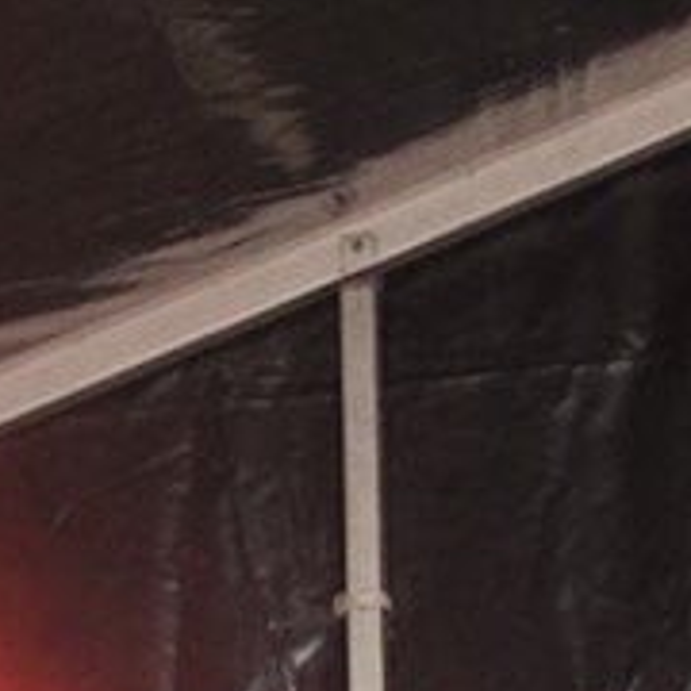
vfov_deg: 8.0
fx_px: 4630
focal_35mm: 205
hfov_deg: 8.4
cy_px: 1532
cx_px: -246
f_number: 2.8
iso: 640
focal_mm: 12.33
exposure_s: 1/250
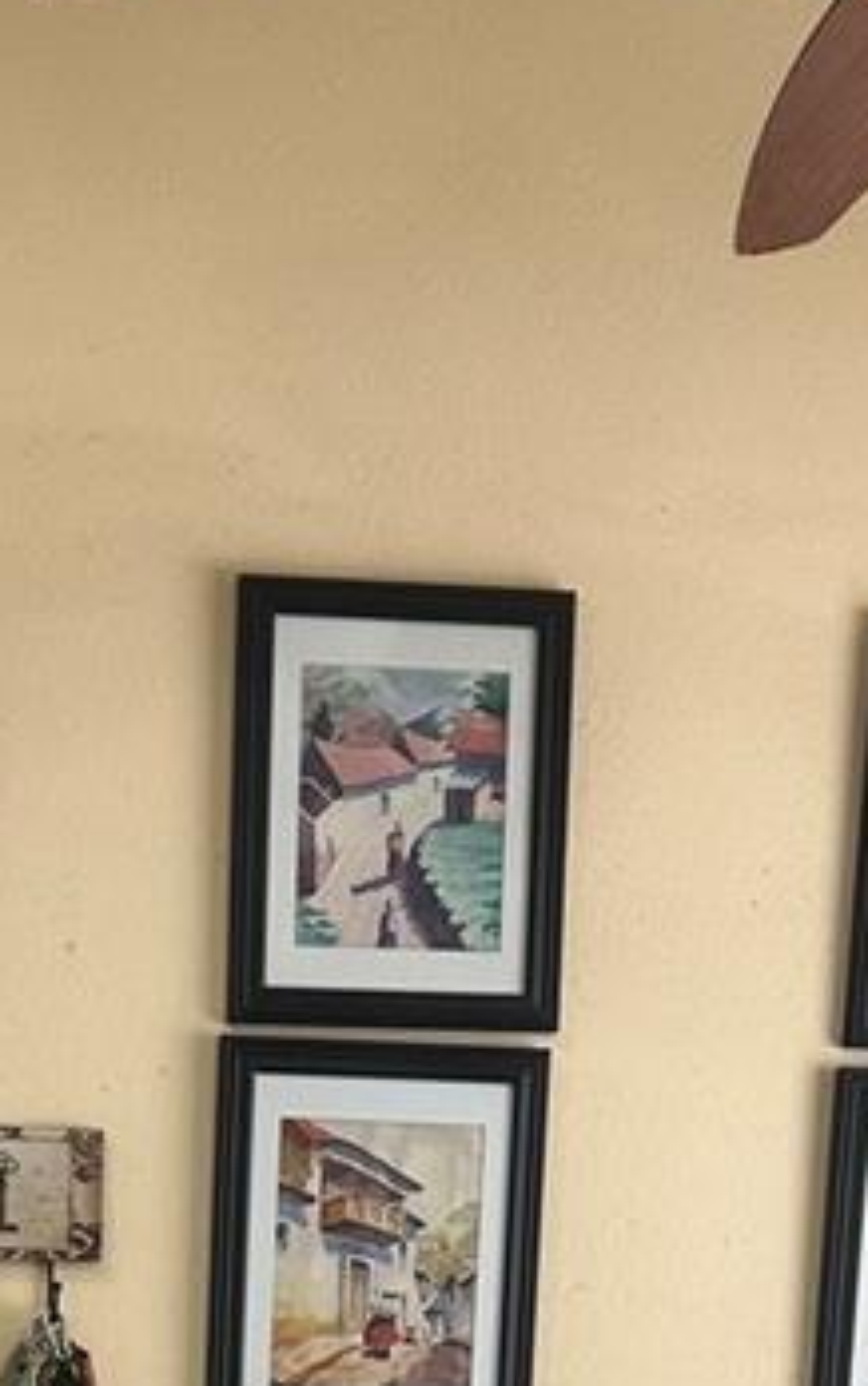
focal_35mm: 95
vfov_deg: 20.2
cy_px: 1760
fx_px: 3590
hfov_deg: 13.7
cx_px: 96
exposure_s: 1/60
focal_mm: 5.7
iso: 80
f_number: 1.5
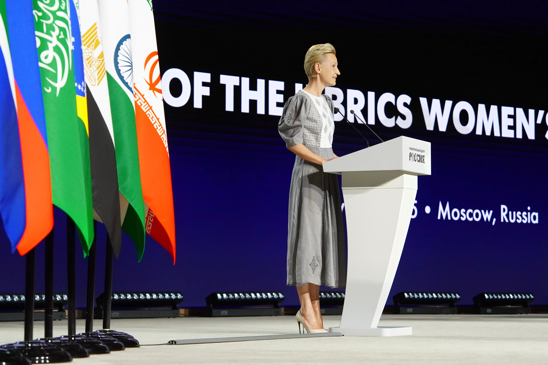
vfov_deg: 13.0
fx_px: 1598
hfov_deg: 19.5
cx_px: 274
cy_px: 182
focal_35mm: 105
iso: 3200
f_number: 4
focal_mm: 70
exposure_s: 1/250
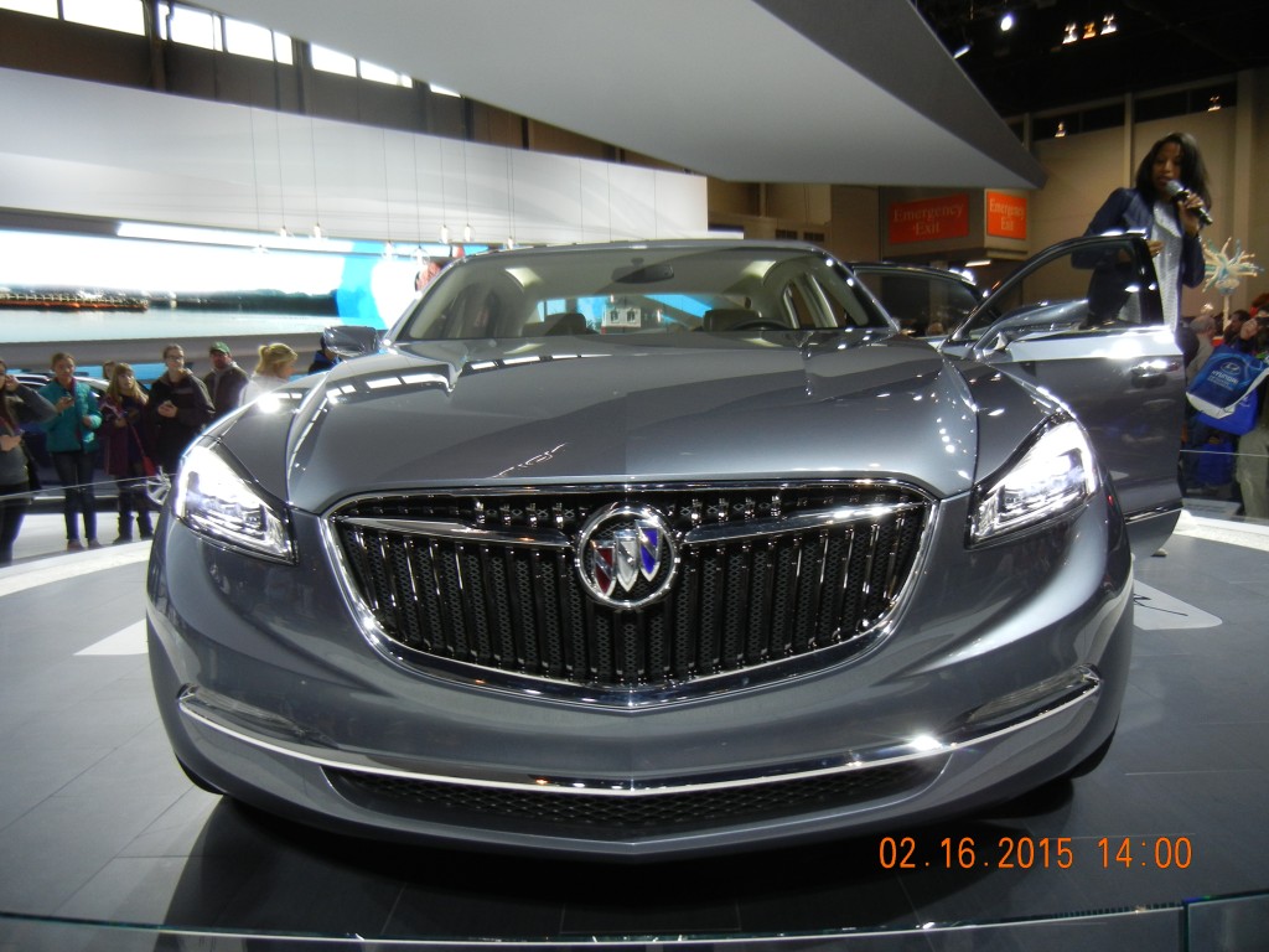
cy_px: 476
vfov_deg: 46.8
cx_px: 634
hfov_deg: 60.0
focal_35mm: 30
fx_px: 1100
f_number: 3.5
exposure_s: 1/60
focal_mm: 5.4
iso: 213
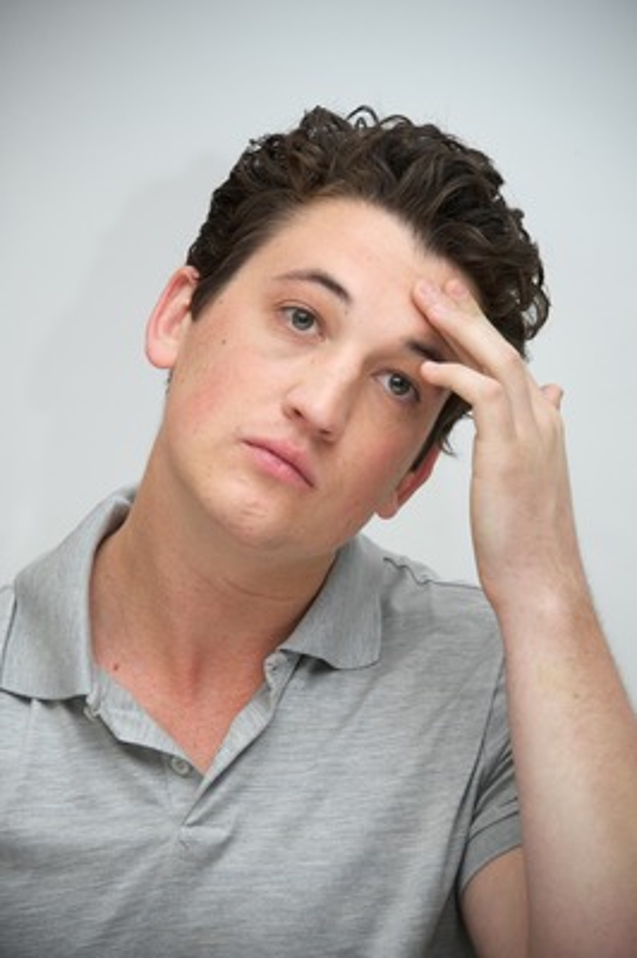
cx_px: 318
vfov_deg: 10.8
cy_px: 479
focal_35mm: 190
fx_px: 5051
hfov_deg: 7.2
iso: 800
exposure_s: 1/60
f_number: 5.6
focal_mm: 190
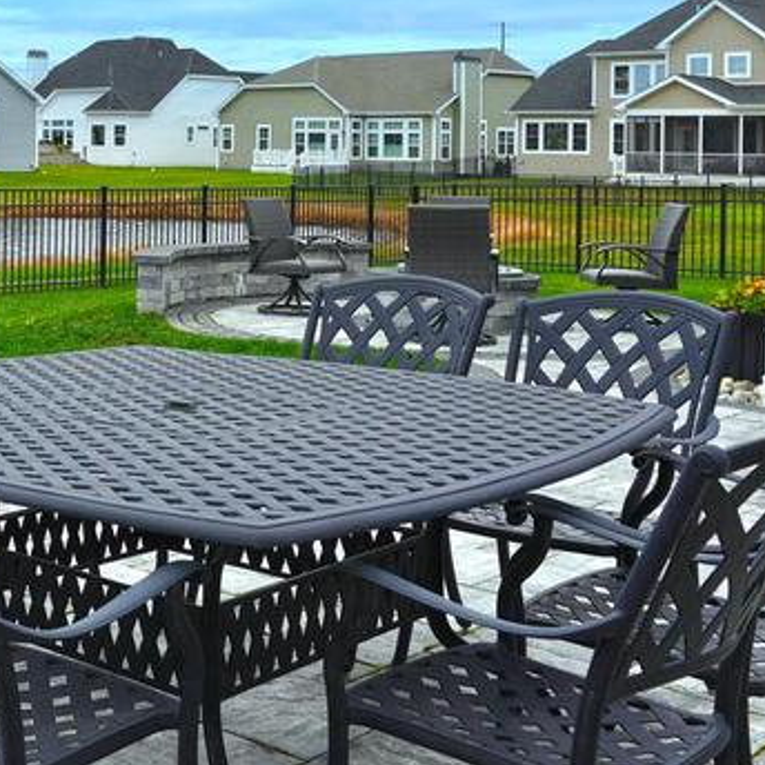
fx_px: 1425
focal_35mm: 57
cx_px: -29
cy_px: 129
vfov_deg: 29.2
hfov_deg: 28.0
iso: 100
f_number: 6.3
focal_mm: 16
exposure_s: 1/100
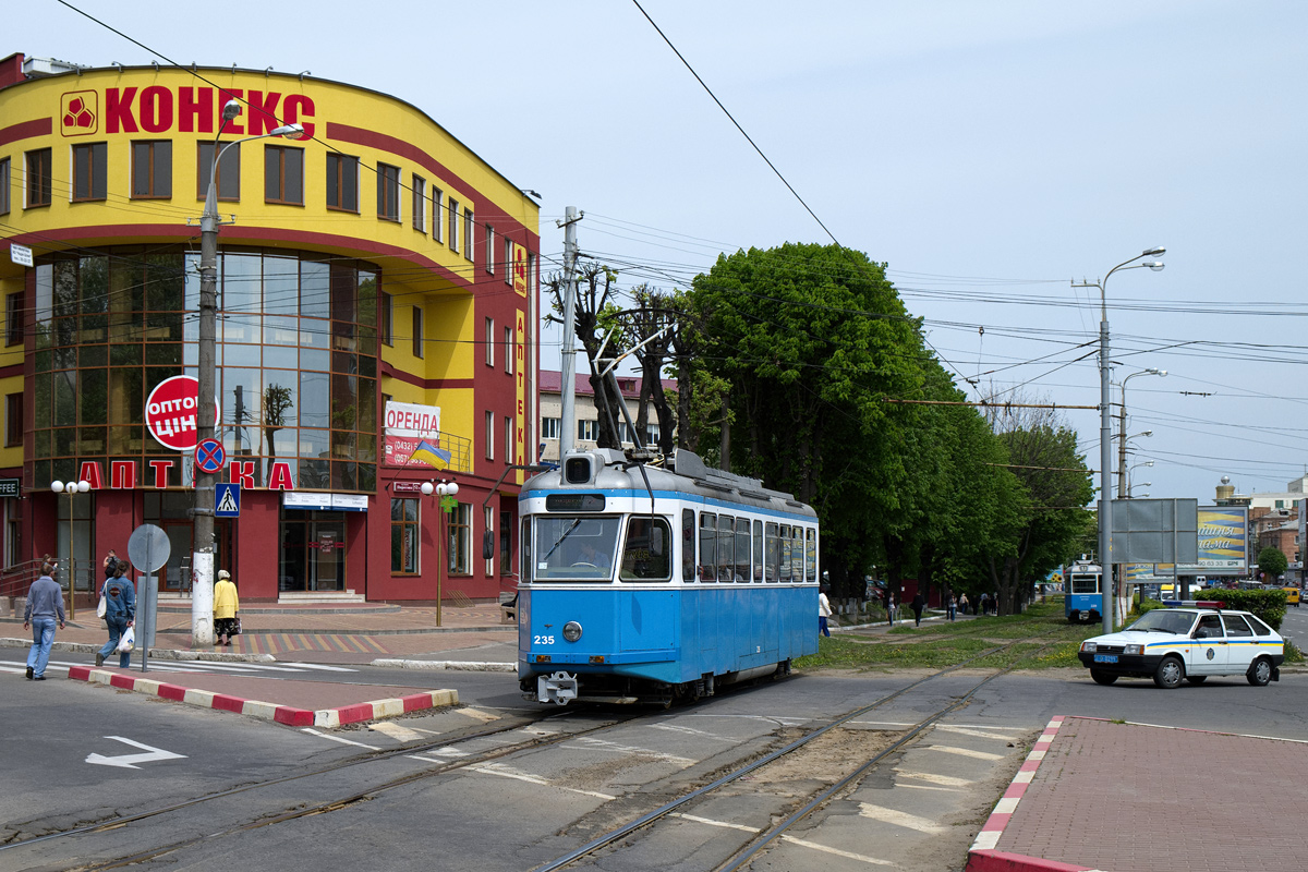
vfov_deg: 35.1
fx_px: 1381
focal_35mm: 38
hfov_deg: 50.7
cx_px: 654
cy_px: 436
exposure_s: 1/800
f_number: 6.4
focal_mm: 25.4
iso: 200
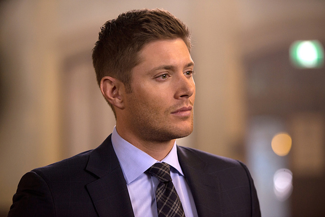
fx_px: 1219
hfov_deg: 15.2
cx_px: 162
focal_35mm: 135
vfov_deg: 10.2
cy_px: 108
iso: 1600
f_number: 2.8
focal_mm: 135
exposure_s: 1/125
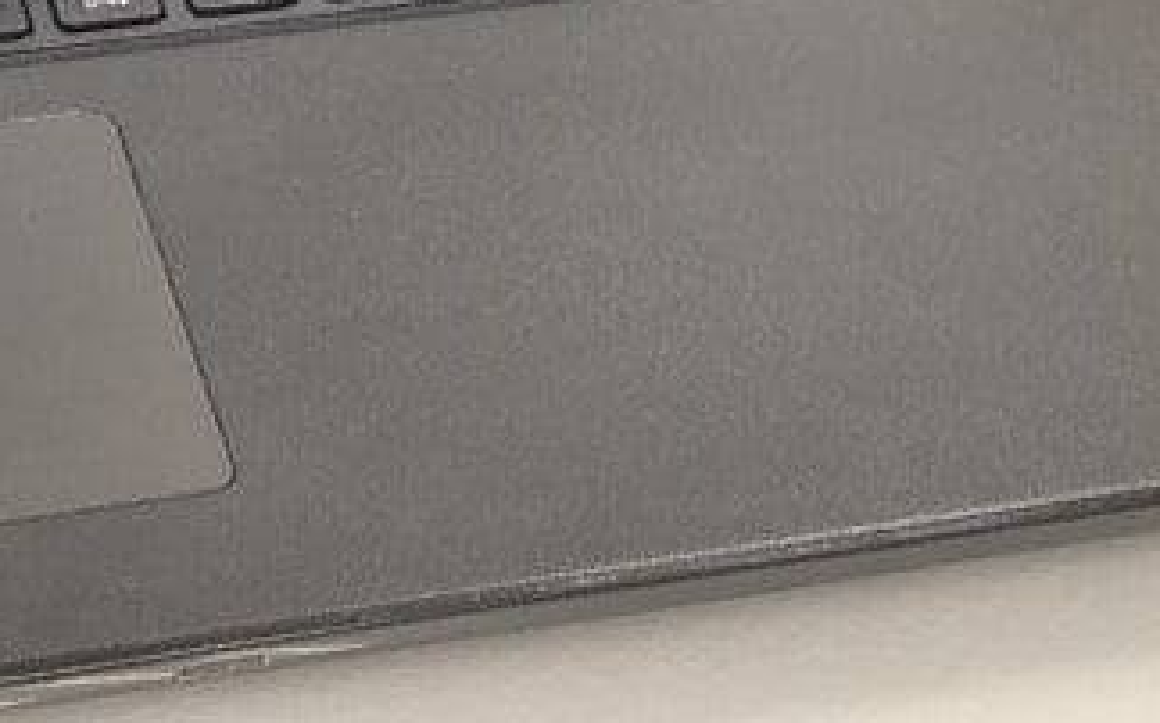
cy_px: -587
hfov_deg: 18.4
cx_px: -39
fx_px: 3475
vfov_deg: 11.1
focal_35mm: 110
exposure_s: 1/60
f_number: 1.8
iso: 64
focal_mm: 3.99
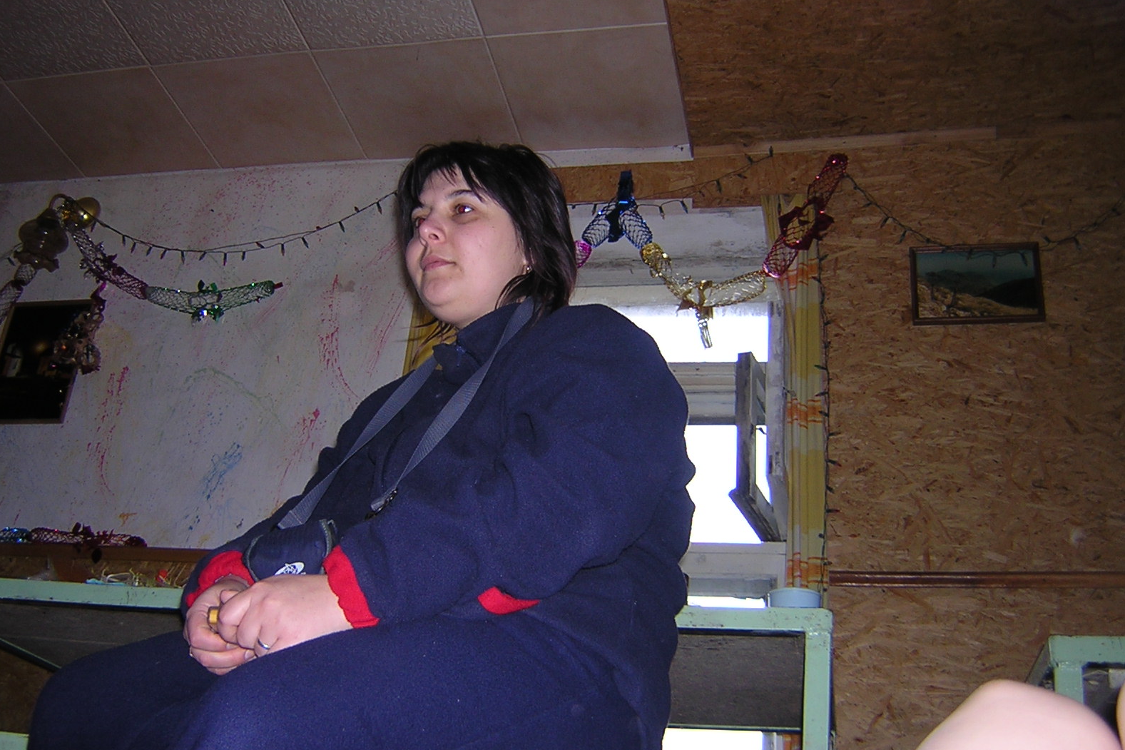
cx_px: 557
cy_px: 378
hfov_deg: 50.7
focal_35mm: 38
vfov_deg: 35.0
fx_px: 1187
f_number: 2.6
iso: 105
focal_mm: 4.7
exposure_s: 1/60.1
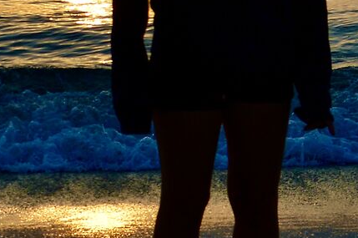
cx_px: -13
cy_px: -90
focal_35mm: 151
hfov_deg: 13.4
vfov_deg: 8.9
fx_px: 1500
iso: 100
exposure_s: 1/500
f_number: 5.6
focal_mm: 18
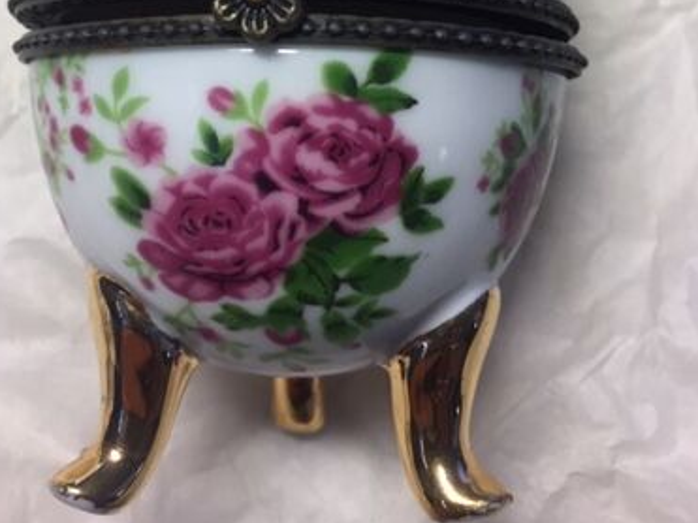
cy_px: -11
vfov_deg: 27.3
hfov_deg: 38.0
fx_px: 1008
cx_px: 278
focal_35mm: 50
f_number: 2.2
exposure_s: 1/33
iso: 32
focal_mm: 4.15
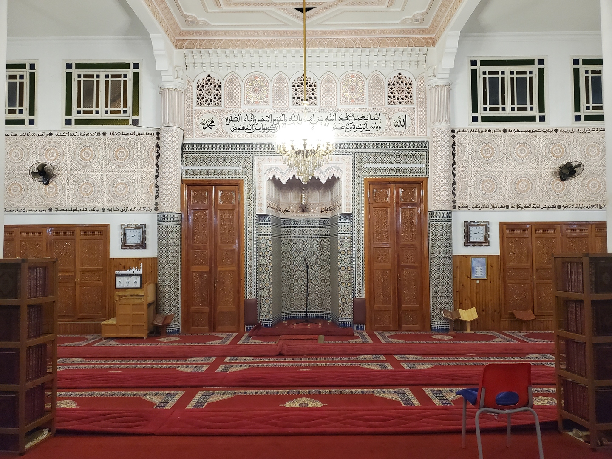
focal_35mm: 26
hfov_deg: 67.3
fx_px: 460
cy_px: 230
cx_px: 306
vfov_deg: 53.1
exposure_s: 1/50
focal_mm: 4.3
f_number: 1.5
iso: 400
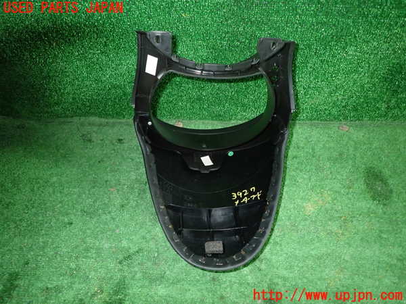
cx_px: 203
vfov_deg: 54.9
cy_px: 152
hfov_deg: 69.4
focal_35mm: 25
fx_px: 293
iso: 400
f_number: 5.6
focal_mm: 4.5
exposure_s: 1/30
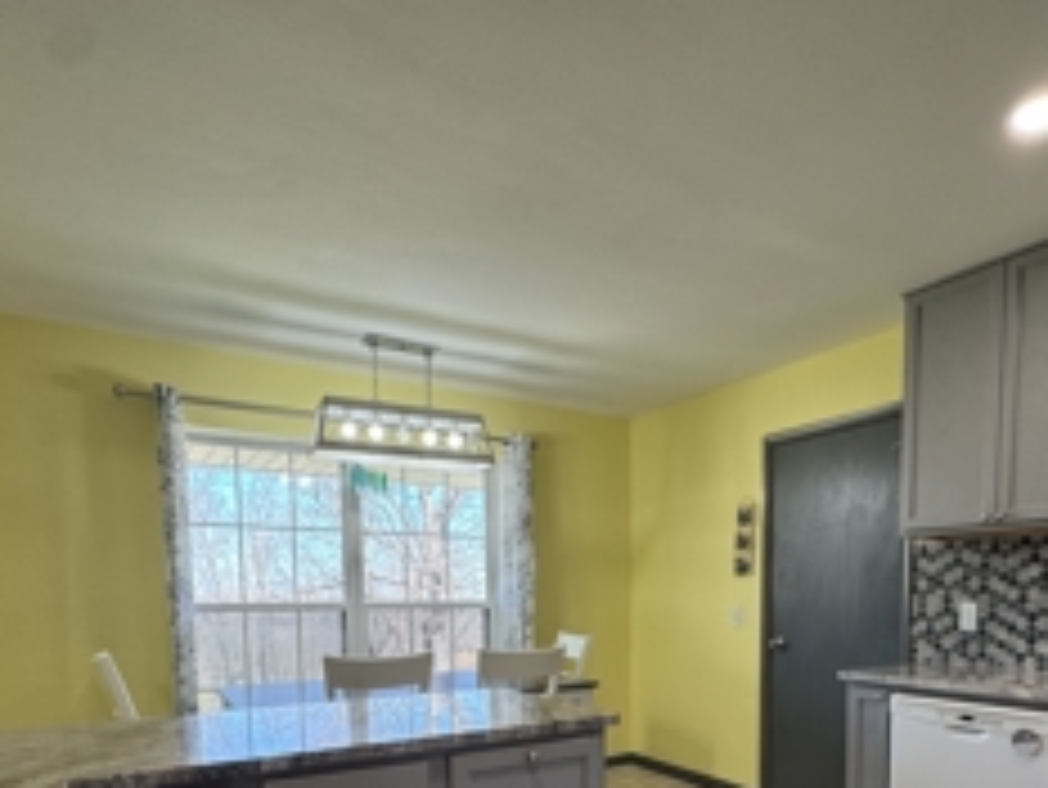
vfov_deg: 52.4
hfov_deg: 70.9
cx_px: 621
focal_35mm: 24
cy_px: 653
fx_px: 727
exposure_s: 1/120
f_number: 2.2
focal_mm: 2.22
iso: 100
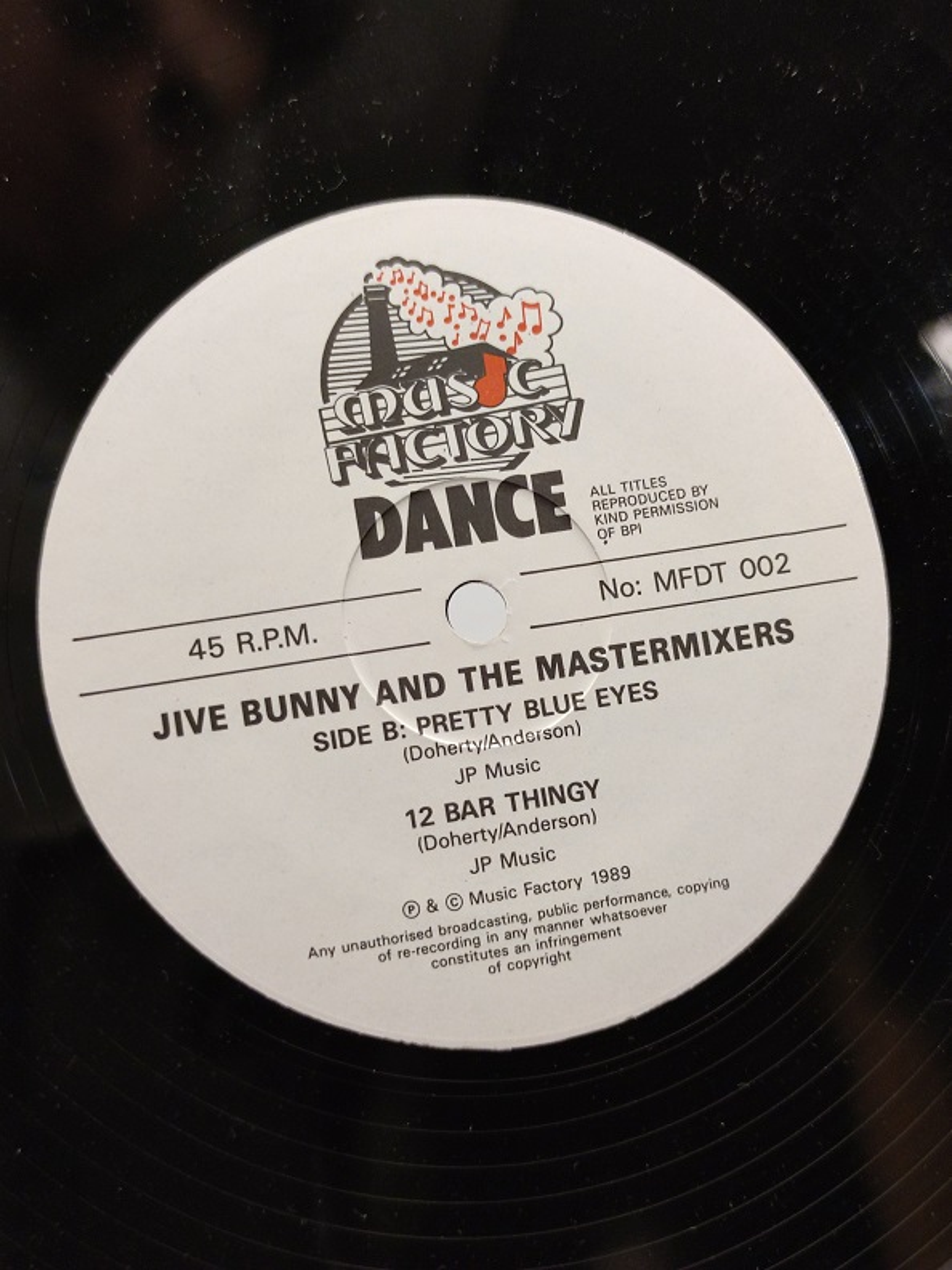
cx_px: 476
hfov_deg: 30.3
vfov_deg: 39.7
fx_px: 1760
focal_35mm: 48
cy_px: 635
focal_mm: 6.72
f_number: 1.69
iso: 424
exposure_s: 1/60
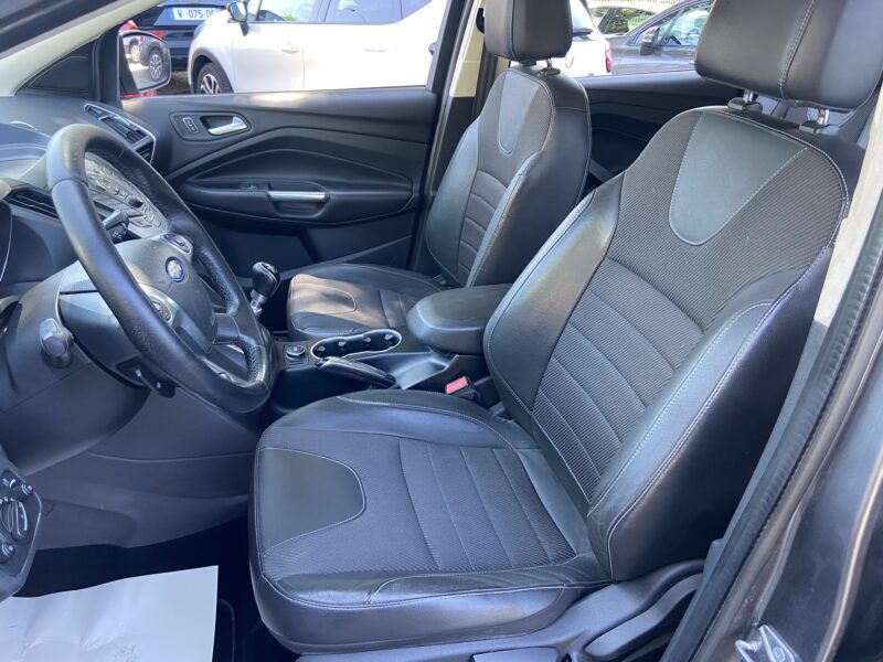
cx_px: 442
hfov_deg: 67.3
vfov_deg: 53.1
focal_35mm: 26
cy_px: 331
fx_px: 663
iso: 125
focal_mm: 4.25
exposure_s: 1/95
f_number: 1.8
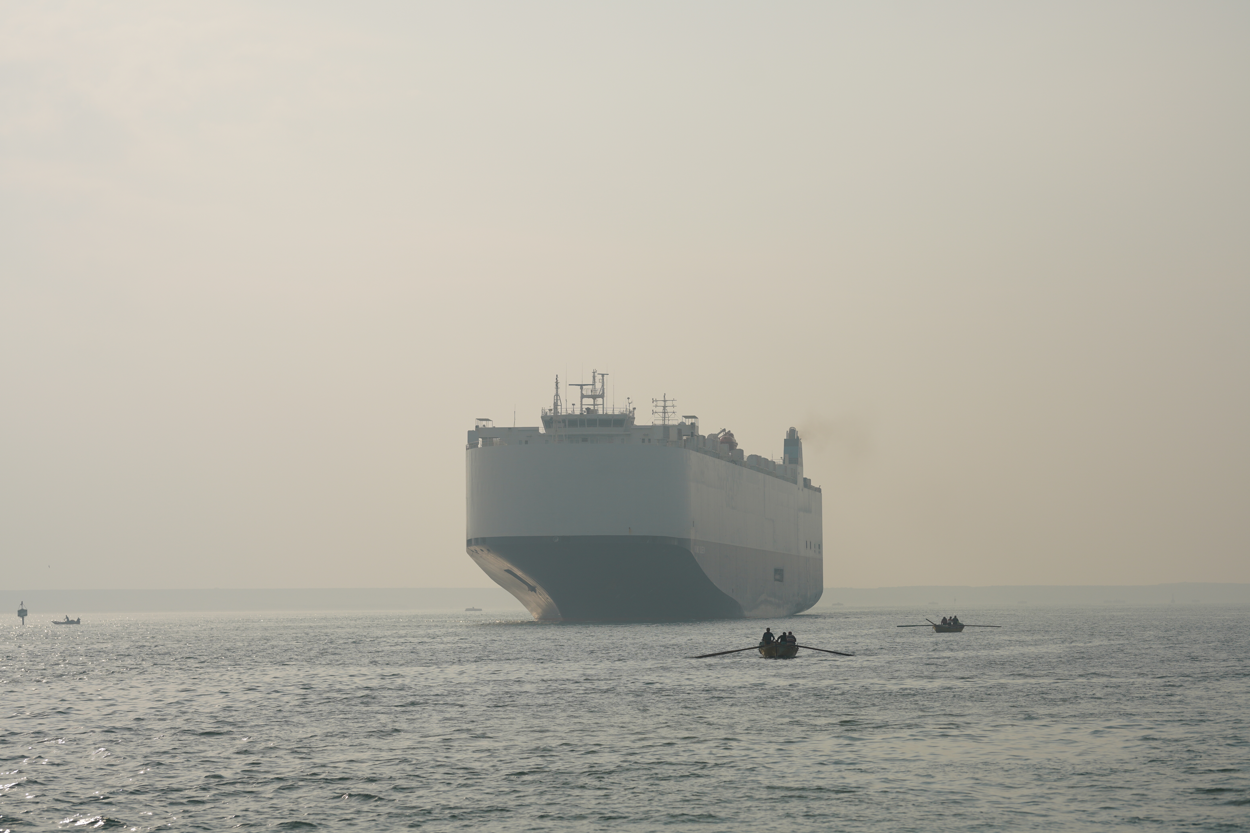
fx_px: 3646
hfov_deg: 19.5
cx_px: 625
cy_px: 416
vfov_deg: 13.0
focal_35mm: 105
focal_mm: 105
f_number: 4
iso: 160
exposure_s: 1/8000
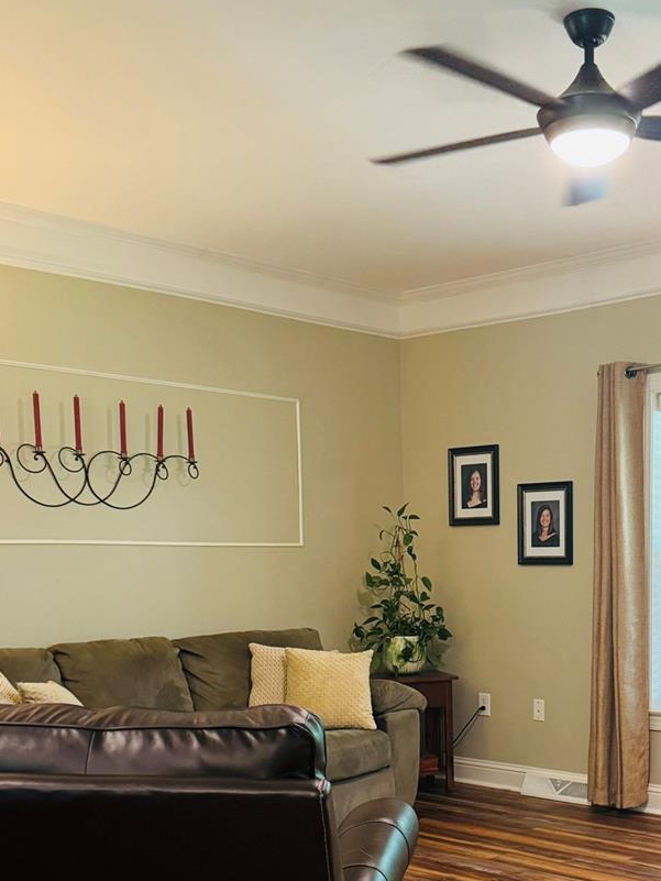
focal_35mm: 46
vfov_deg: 40.4
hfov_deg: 31.0
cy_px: 626
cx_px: 492
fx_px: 1171
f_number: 1.78
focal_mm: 6.76
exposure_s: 1/60
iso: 400
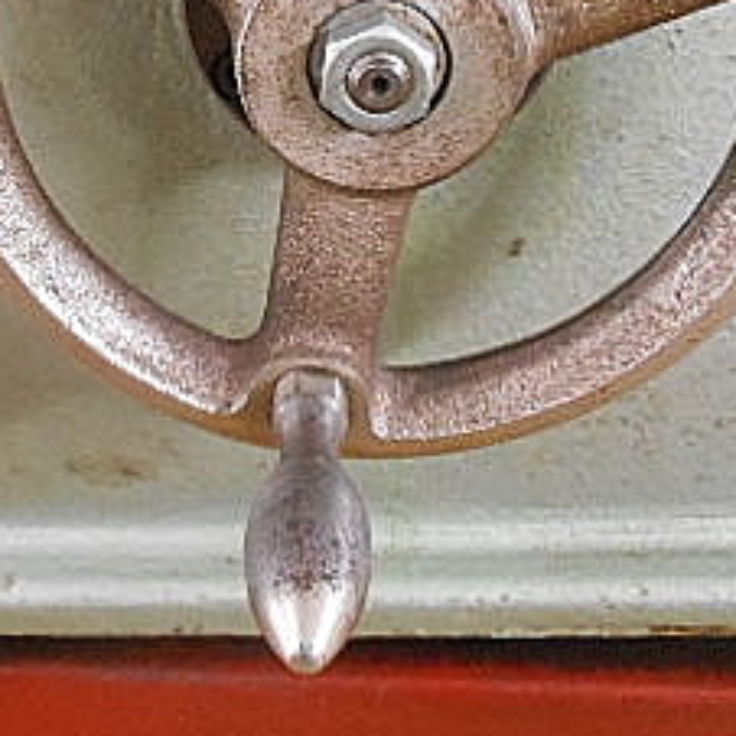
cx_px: 283
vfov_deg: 26.2
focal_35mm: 65
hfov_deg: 26.4
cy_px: 186
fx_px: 1564
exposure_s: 1/60
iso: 800
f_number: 3.4
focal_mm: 4.7
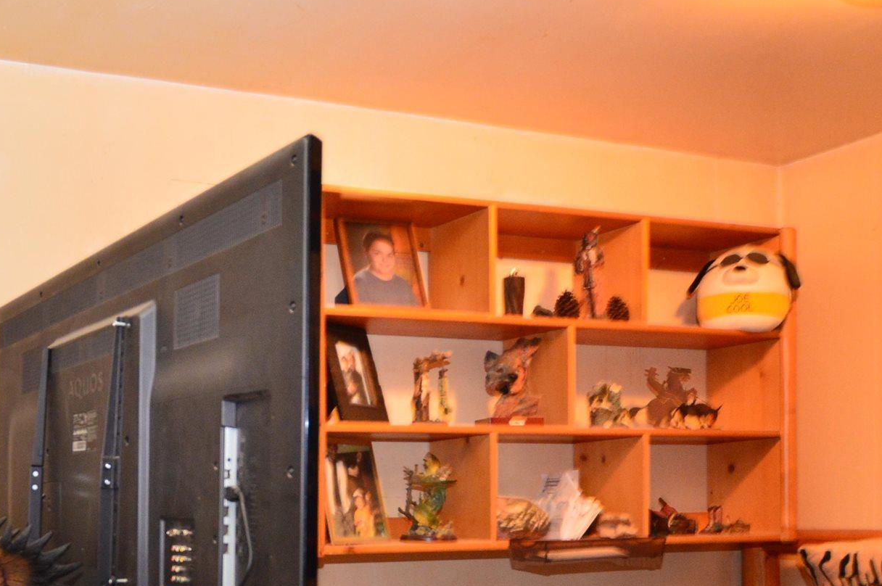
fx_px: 1206
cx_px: 144
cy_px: 521
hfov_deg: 38.3
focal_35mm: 49
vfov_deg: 26.5
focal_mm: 13
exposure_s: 1/13
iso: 800
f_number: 4
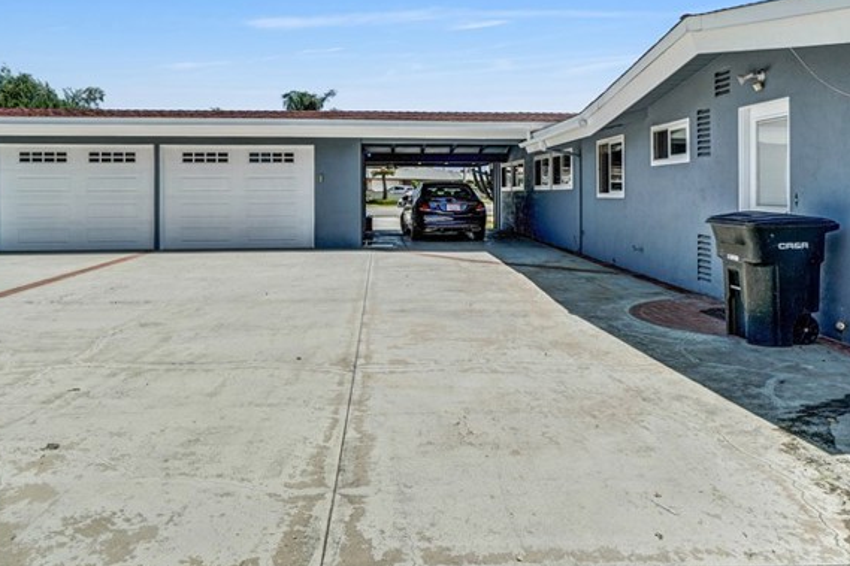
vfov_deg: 46.9
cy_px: 178
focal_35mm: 27
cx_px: 459
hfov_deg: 67.3
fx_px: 637
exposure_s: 1/125
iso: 100
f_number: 11
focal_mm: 10
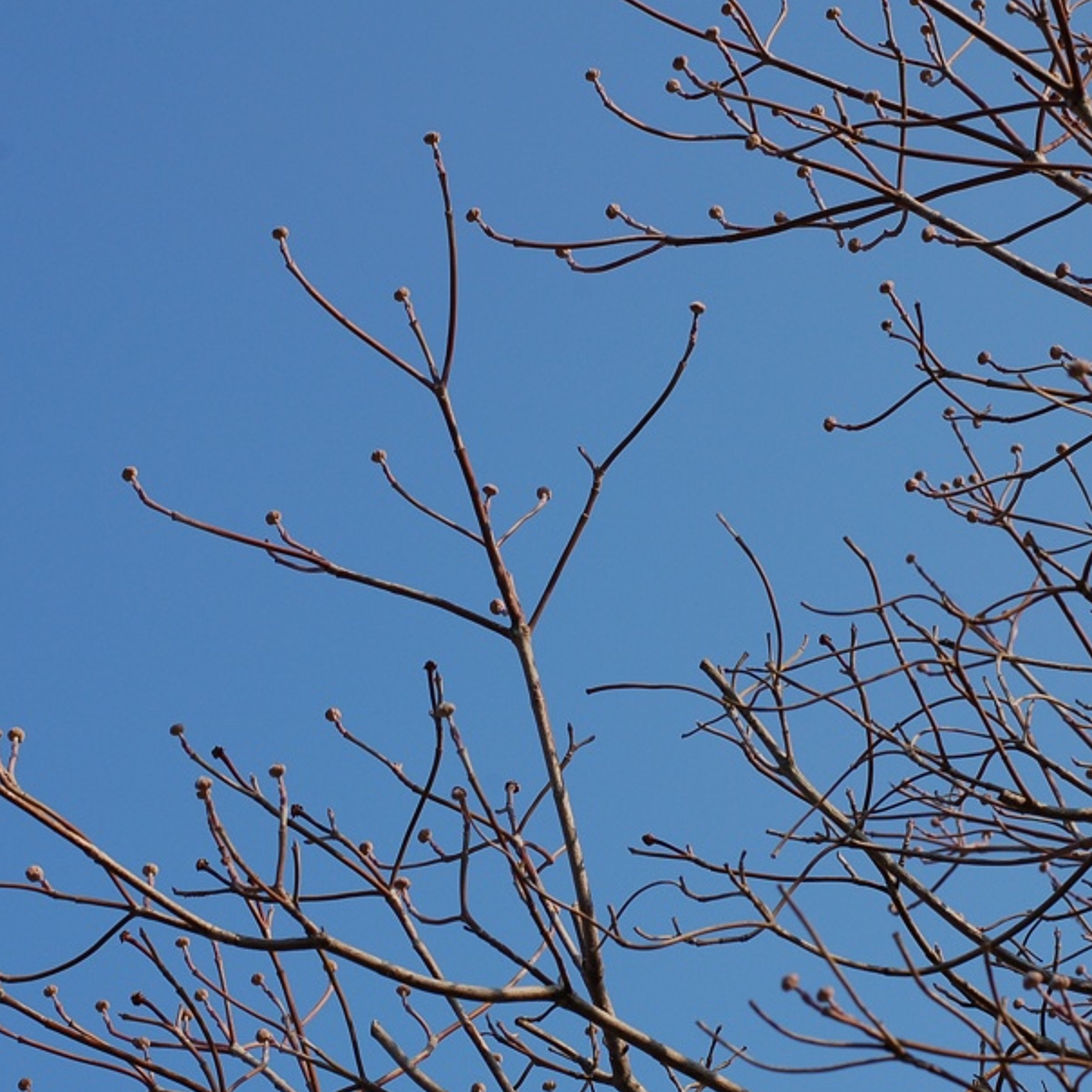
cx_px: 486
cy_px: 544
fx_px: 3855
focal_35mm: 108
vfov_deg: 16.1
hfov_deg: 16.1
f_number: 9
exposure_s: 1/320
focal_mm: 50
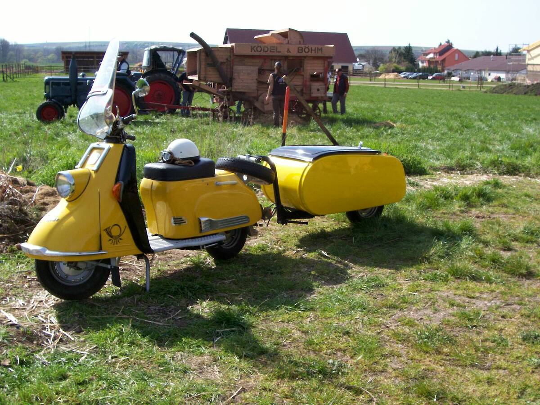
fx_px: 655
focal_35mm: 42
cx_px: 270
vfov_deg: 34.3
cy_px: 202
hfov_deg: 44.8
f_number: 5.6
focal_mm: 7
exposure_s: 1/276
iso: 80
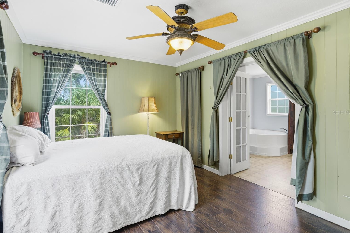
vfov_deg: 67.4
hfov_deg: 90.0
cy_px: 112
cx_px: 168
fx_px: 175
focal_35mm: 18
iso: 640
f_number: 8
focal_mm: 17
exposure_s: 1/500
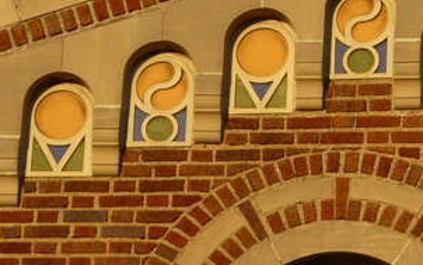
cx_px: 452
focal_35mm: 701
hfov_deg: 3.0
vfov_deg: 1.9
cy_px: 93
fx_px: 8084
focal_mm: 45
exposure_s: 1/320
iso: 100
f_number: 5.9
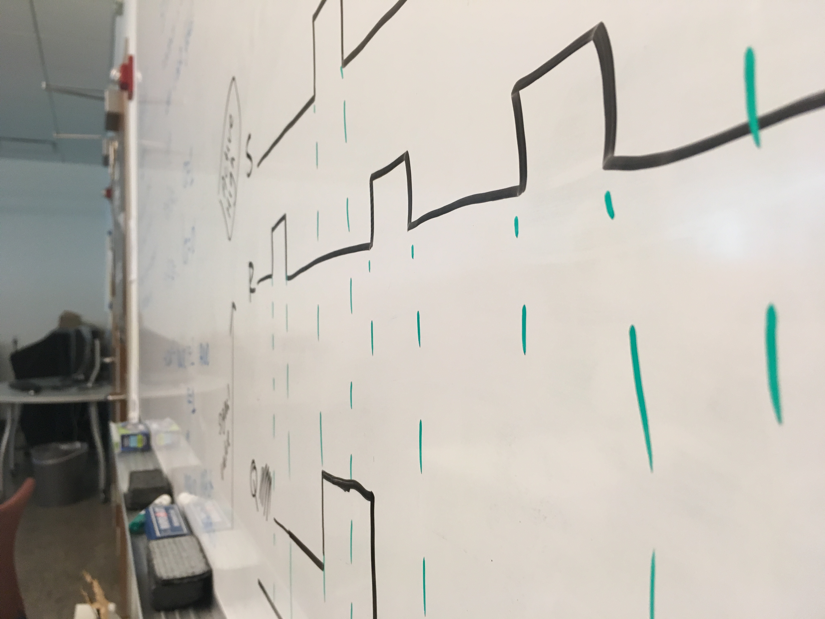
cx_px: 412
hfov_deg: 61.7
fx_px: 691
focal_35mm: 29
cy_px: 310
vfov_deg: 48.2
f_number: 2.2
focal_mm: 4.15
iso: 100
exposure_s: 1/30
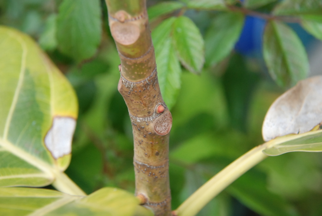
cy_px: 108
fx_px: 1680
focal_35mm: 188
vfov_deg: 7.3
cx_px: 161
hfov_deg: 11.0
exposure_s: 1/200
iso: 800
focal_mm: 125
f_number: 9
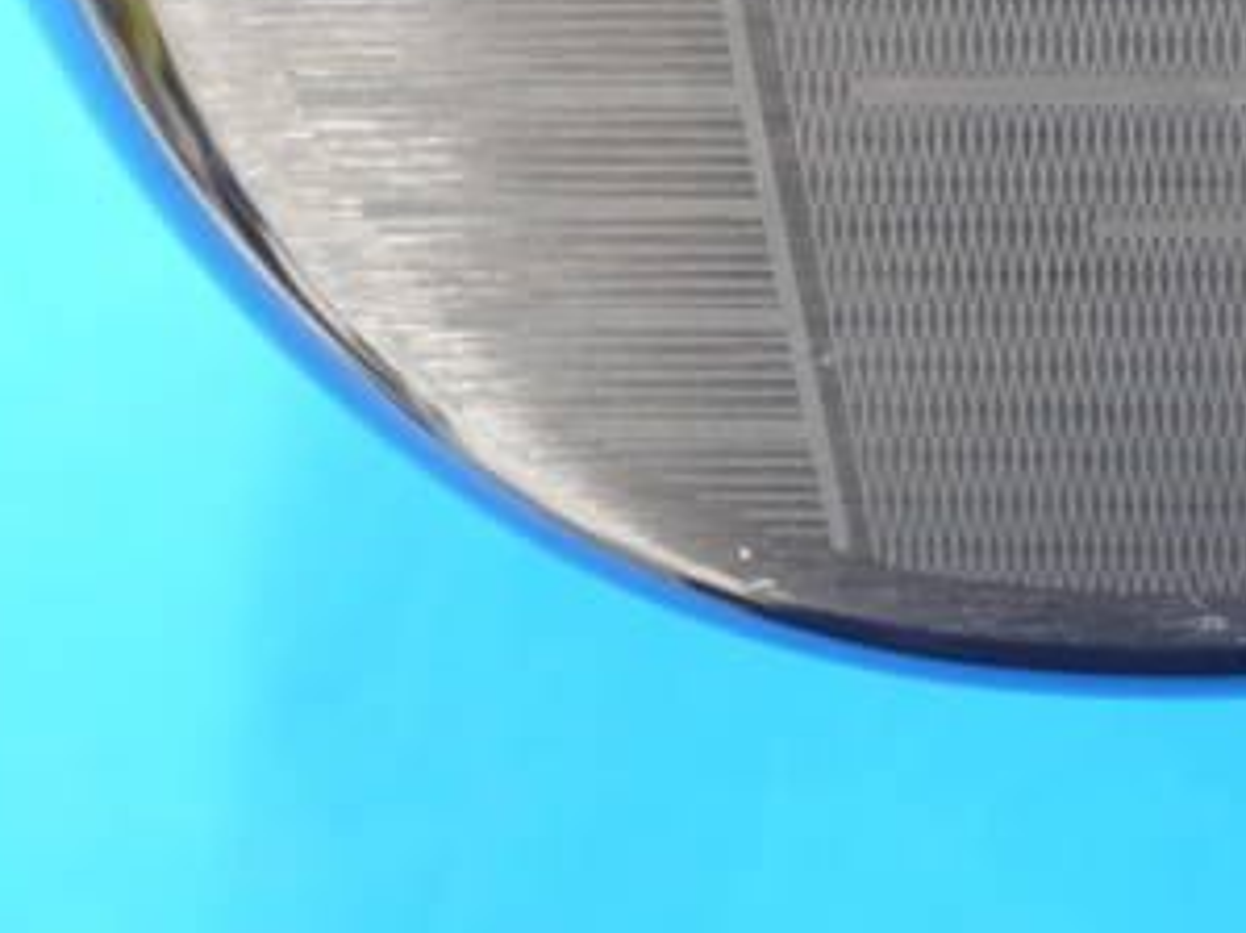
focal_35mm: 167
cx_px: 1163
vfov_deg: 8.8
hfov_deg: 11.7
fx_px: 6009
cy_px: 4
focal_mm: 39
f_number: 5.5
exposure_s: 1/40
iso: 800
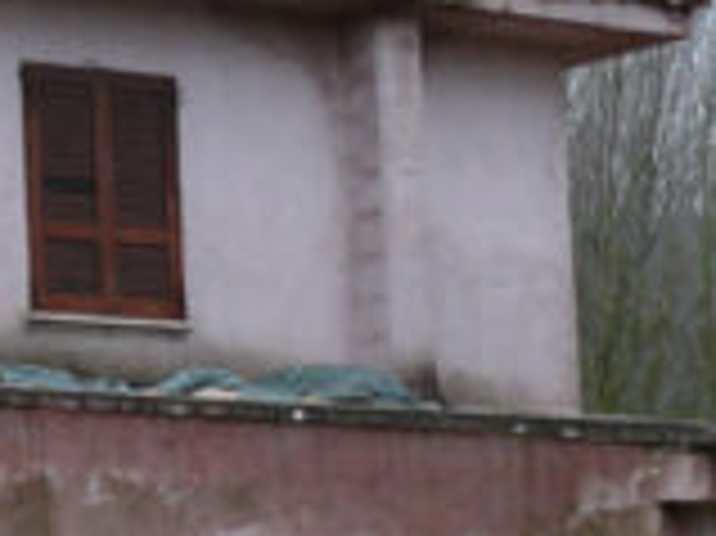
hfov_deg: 10.8
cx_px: -383
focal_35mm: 176
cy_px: 595
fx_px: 3638
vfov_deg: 8.4
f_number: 2.8
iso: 100
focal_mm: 7.4
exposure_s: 1/60
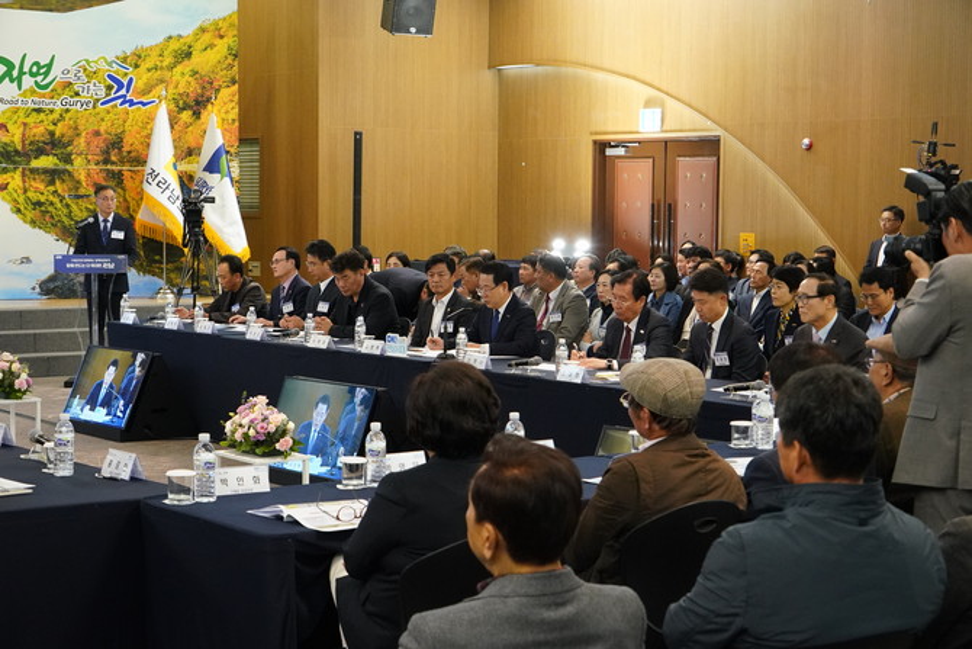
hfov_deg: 31.4
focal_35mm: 64
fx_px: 1728
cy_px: 324
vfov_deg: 21.3
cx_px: 486
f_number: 6.3
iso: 5000
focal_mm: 43
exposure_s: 1/100
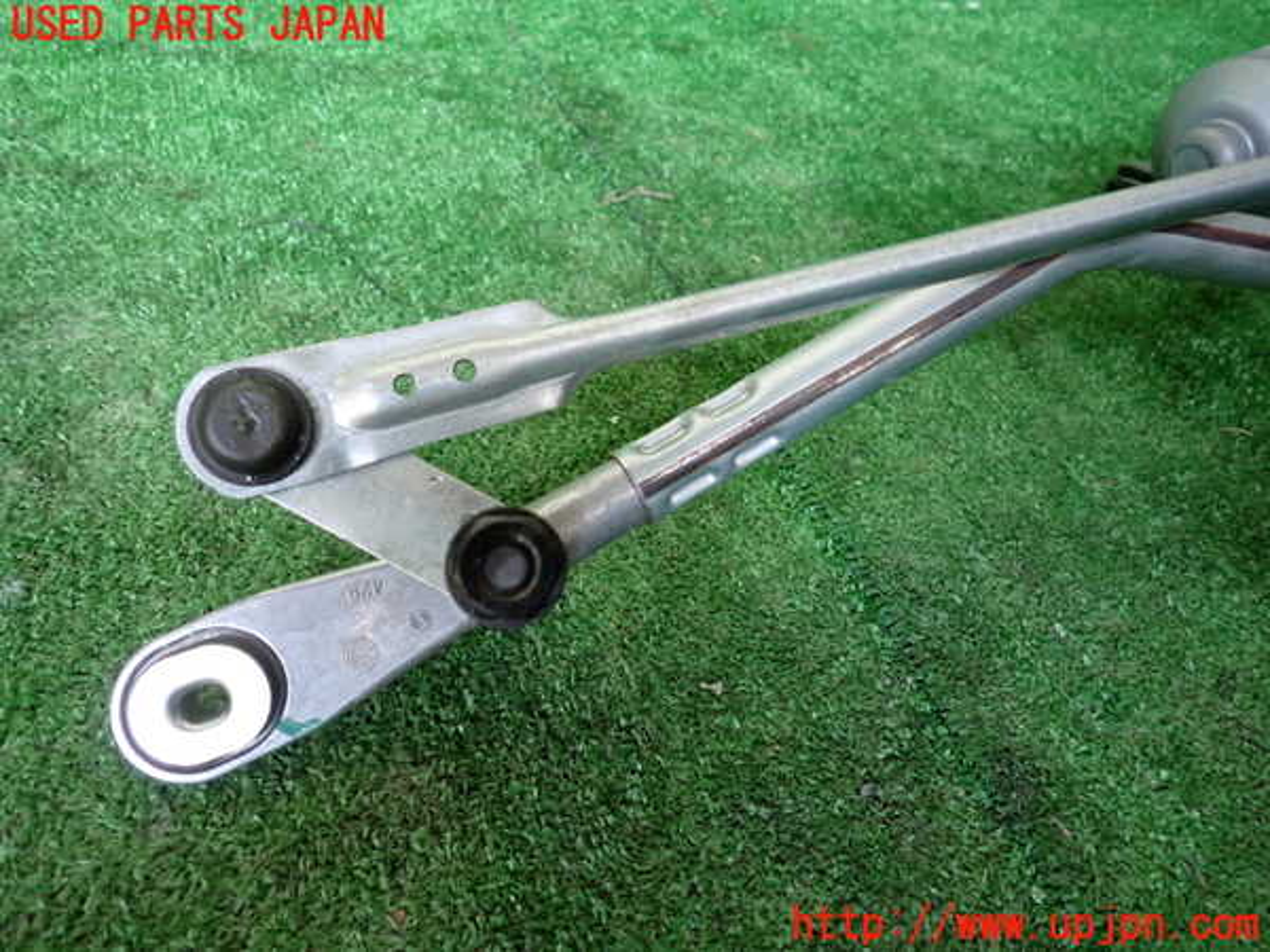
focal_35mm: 25
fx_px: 917
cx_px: 635
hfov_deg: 69.4
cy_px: 476
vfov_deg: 54.9
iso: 800
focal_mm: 4.5
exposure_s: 1/100
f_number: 2
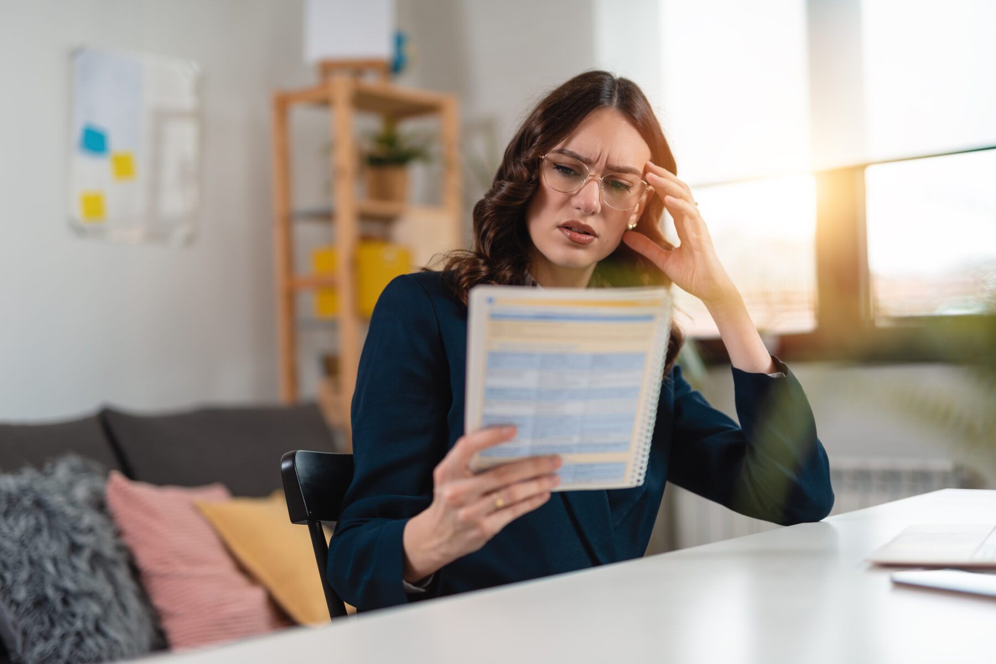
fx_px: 1384
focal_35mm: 50
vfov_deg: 27.0
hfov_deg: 39.6
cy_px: 332
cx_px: 498
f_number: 1.6
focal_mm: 50
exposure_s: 1/200
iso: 100
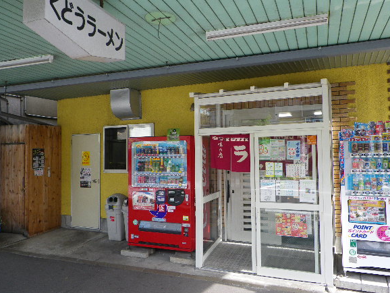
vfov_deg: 45.5
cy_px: 140
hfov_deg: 58.2
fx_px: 349
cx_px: 213
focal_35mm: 31
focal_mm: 4.9
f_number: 2.6
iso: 64
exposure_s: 1/125
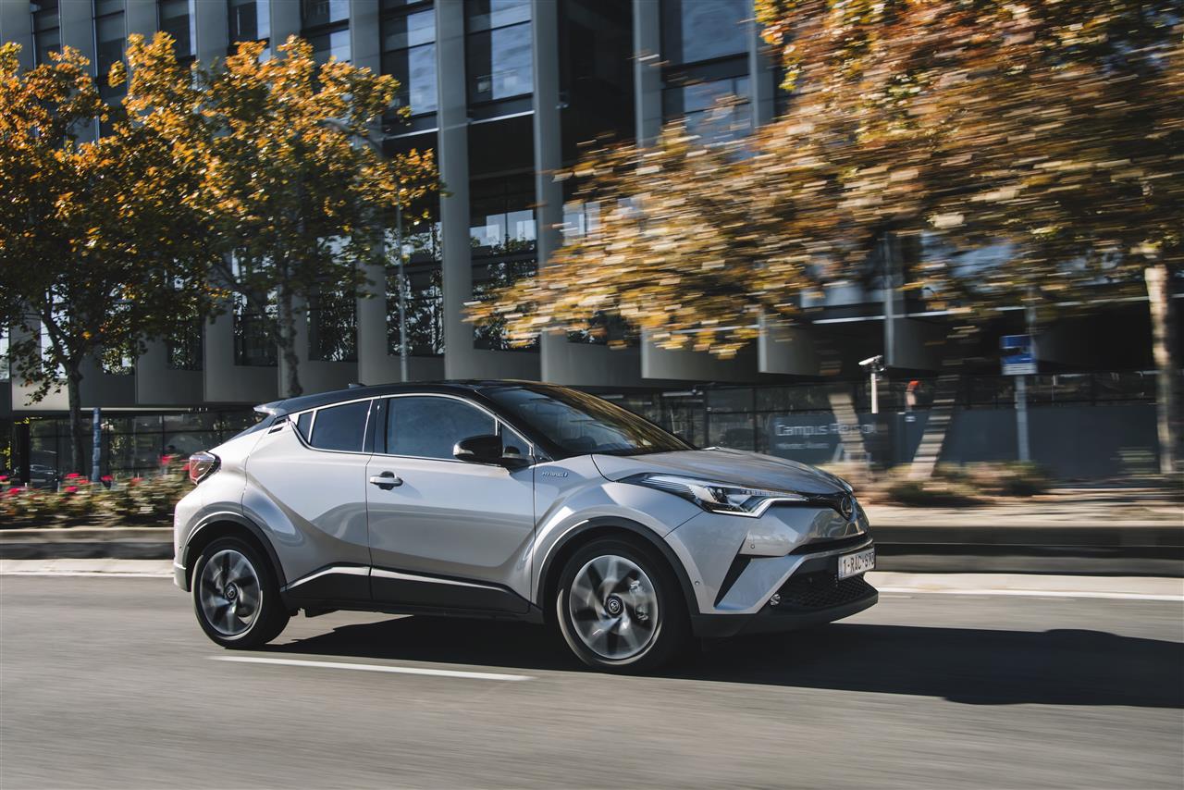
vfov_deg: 33.4
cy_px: 395
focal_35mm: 40
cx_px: 592
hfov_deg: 48.4
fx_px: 1316
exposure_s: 1/25
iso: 100
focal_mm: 40
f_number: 9
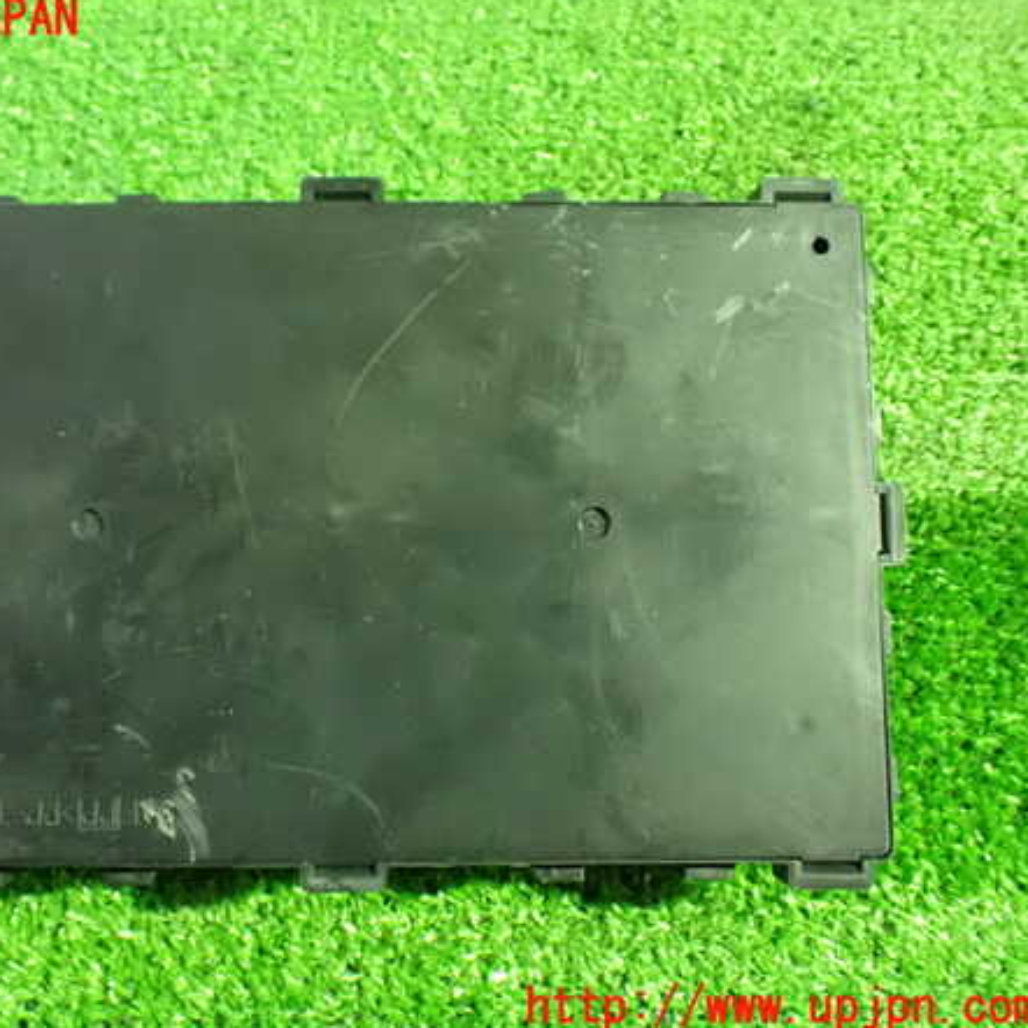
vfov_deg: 46.0
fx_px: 1210
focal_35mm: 36
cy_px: 514
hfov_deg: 45.4
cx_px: 354
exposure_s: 1/25
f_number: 2.3
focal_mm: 5.4
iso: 1600
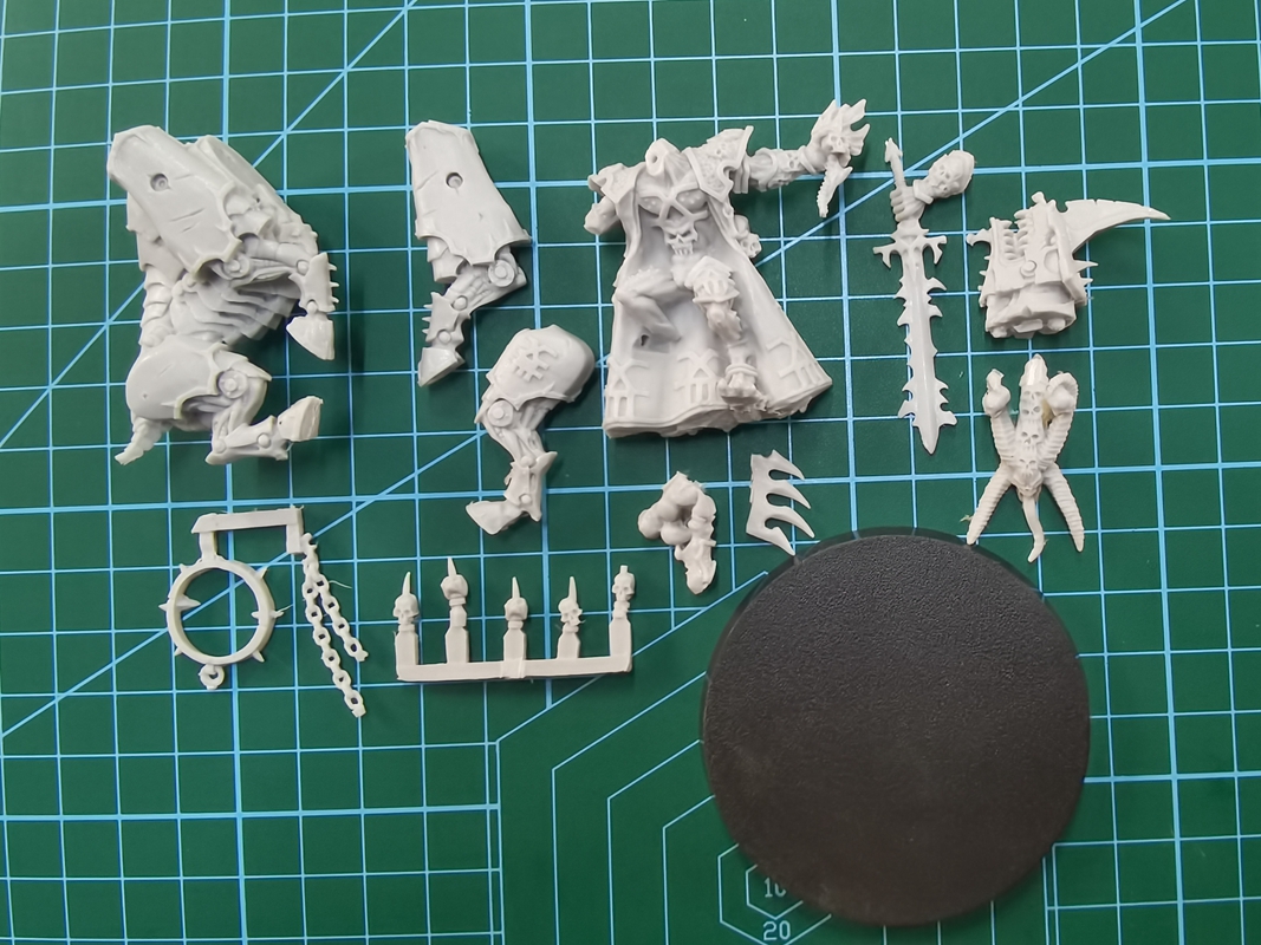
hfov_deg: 67.3
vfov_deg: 53.1
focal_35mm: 26
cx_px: 630
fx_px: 947
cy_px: 472
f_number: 2.2
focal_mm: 2.26
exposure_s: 1/25
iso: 500
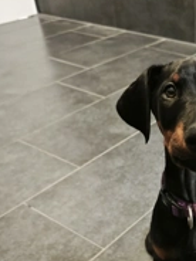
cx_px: 183
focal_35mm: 50
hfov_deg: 27.8
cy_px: 183
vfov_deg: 37.6
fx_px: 377
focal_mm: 5.43
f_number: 1.8
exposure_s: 1/150
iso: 2000
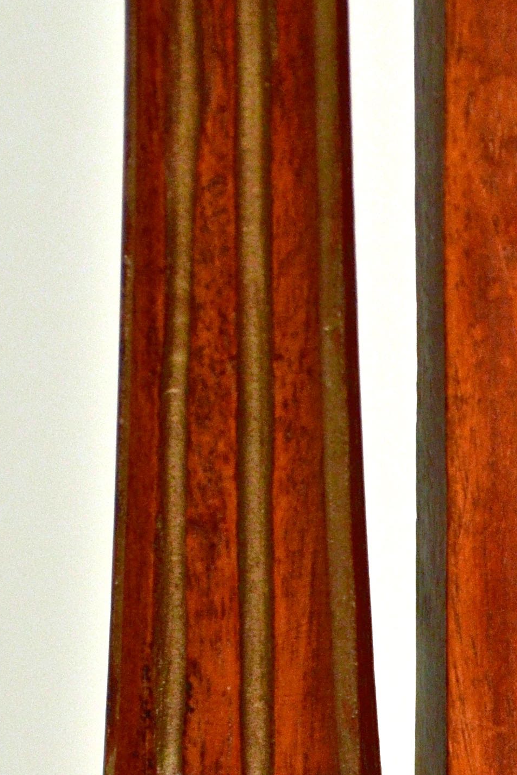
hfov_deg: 3.1
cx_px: 683
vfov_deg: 4.7
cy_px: 1041
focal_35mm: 436
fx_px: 9387
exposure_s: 1/160
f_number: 6.3
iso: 640
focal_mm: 85
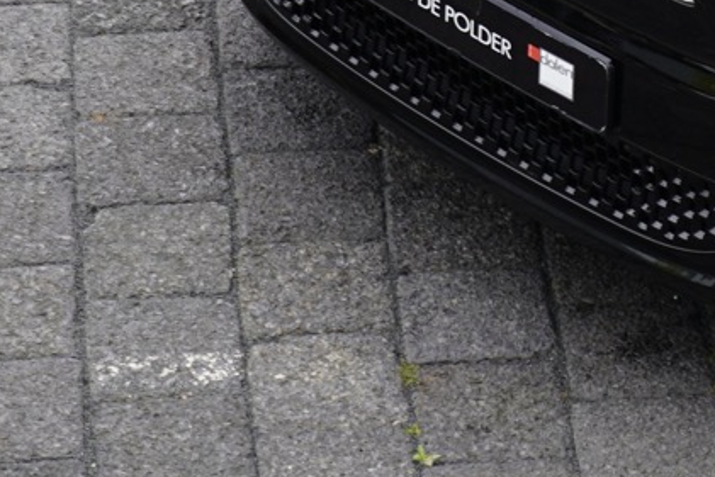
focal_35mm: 260
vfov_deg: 5.2
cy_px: -351
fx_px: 5165
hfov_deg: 7.7
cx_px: 1138
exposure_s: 1/80
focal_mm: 57
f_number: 7.1
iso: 100
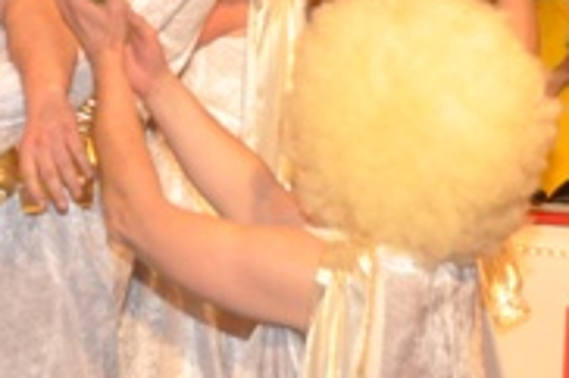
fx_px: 3821
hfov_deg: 8.5
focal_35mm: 242
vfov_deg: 5.7
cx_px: -19
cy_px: 102
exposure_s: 1/60
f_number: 4.8
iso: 400
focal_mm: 46
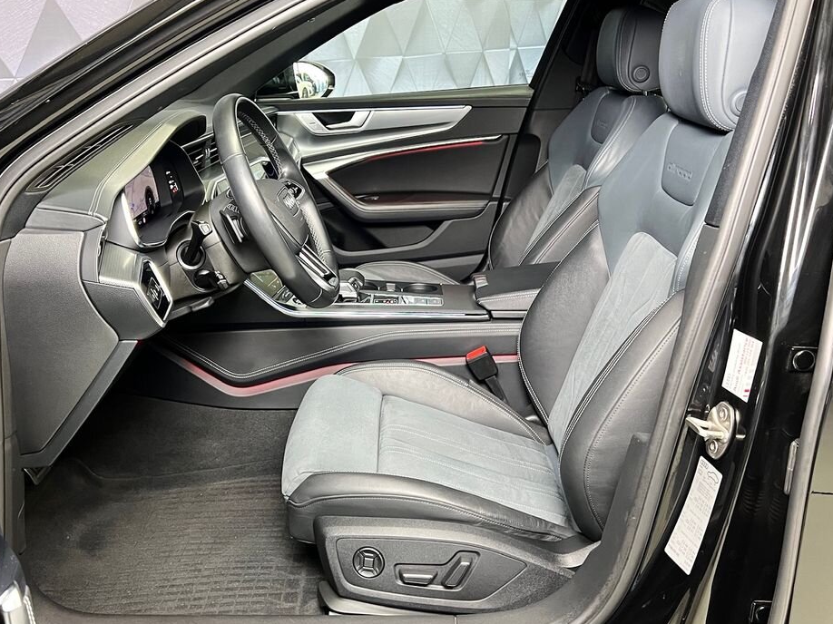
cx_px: 373
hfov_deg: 53.9
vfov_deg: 41.7
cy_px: 274
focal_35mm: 34
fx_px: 818
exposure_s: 1/33
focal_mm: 5.7
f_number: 1.5
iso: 500
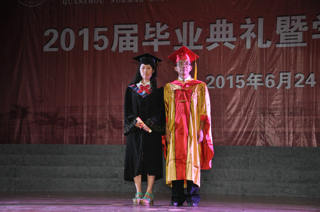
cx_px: 160
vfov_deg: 18.1
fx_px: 666
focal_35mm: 75
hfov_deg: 27.0
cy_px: 106
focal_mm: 50
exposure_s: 1/60
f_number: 5
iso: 800
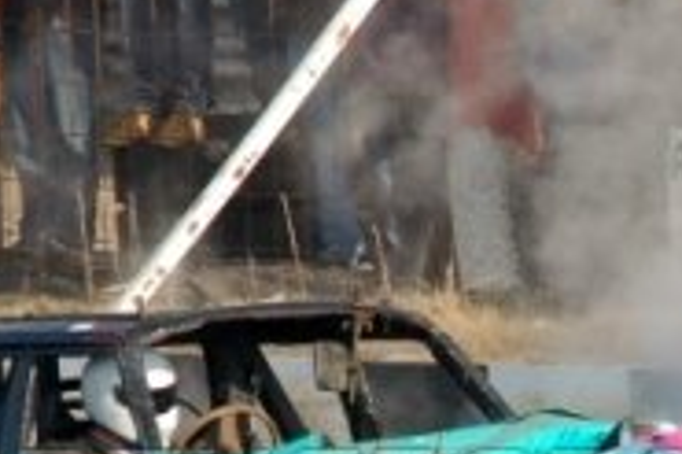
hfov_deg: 3.4
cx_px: 564
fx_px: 11394
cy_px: 498
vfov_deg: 2.3
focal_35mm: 602
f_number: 6
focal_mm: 116
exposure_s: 1/800
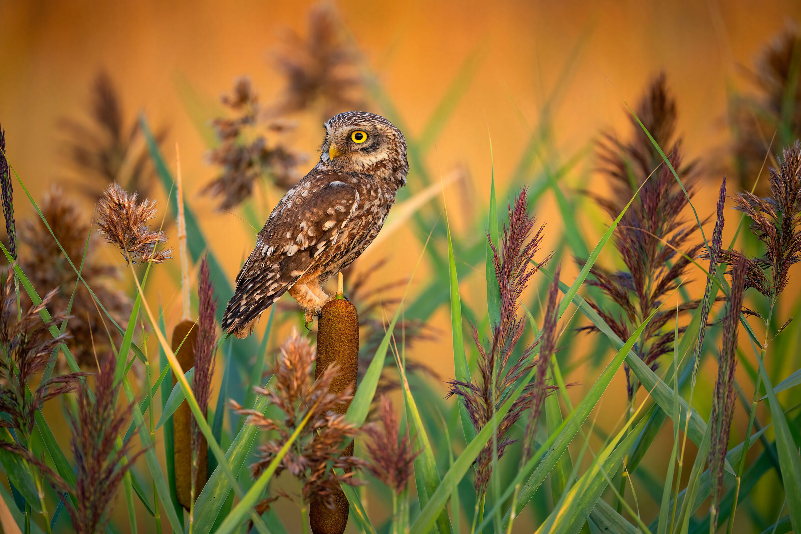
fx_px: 13215
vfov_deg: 2.3
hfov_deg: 3.5
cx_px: 400
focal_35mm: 594
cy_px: 267
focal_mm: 594
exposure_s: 1/400
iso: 1000
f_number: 6.3
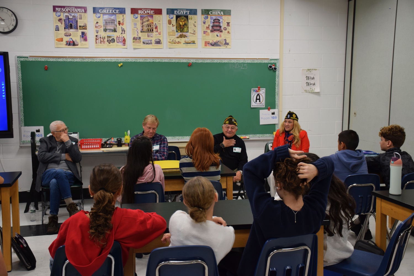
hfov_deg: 47.9
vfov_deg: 33.0
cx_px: 207
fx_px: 466
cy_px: 138
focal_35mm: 40
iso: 640
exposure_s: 1/60
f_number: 4
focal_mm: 27
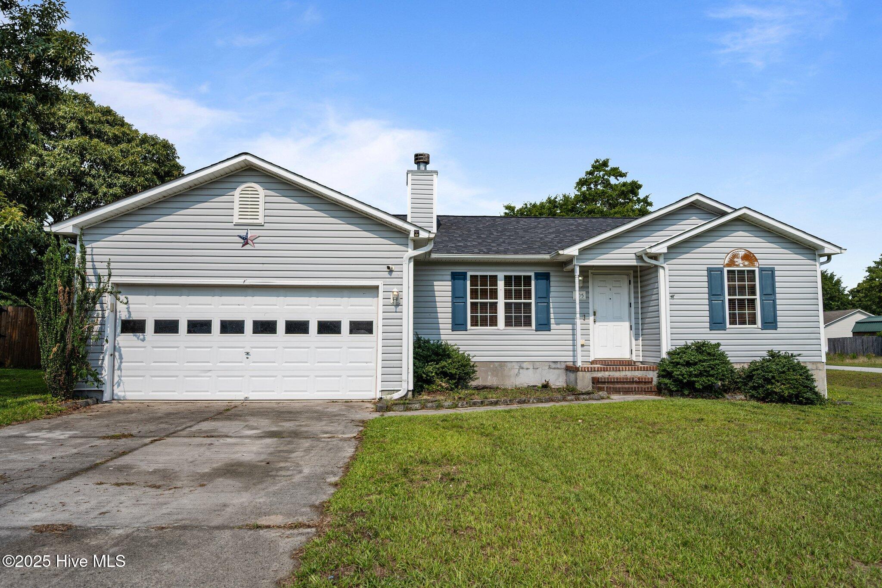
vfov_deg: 56.1
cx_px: 441
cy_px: 294
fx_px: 551
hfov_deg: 77.3
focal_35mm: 22
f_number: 7.1
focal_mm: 22.5
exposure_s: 1/400
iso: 64
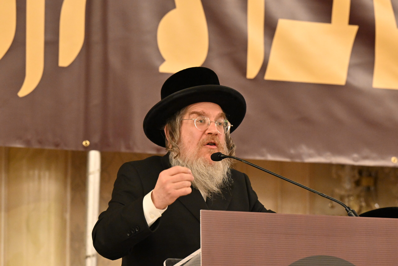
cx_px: 199
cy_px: 133
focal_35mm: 300
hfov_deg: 6.9
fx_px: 3317
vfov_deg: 4.6
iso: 3200
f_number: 4.5
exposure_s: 1/80
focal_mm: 200
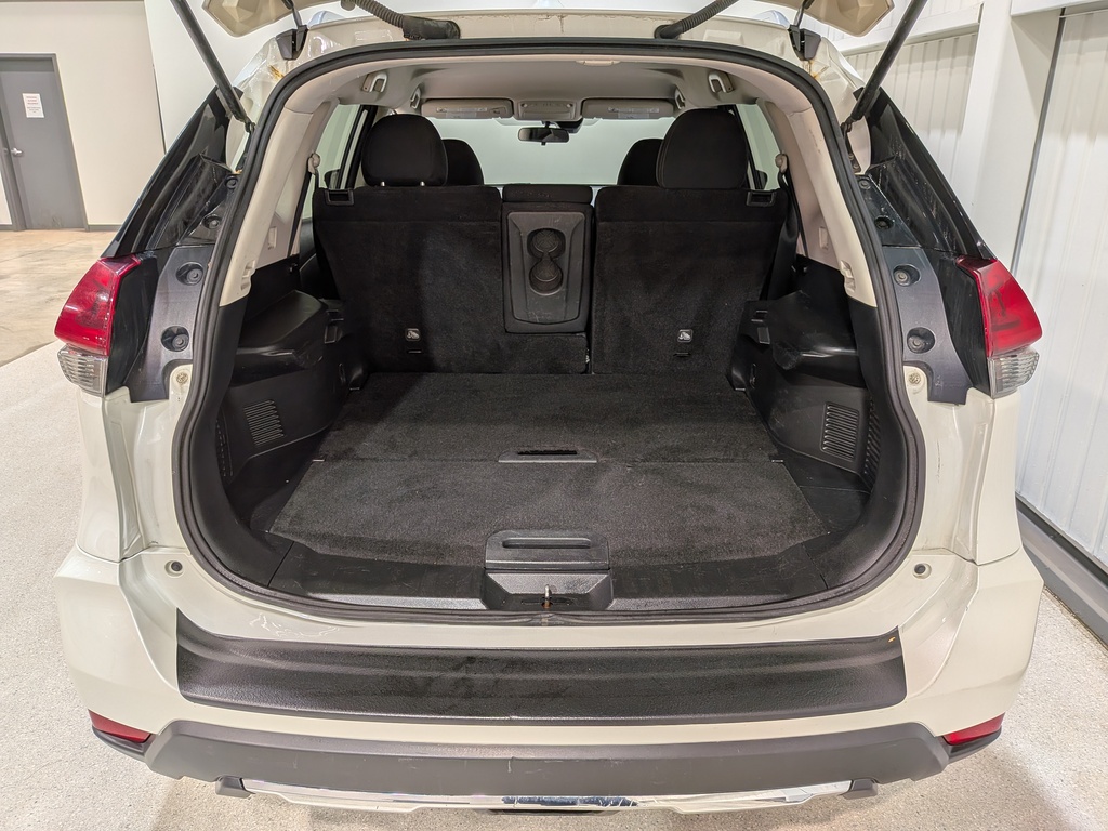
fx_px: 768
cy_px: 416
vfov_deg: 56.8
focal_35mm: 24
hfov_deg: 71.6
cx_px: 554
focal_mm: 4.53
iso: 29
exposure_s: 1/194
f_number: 1.7
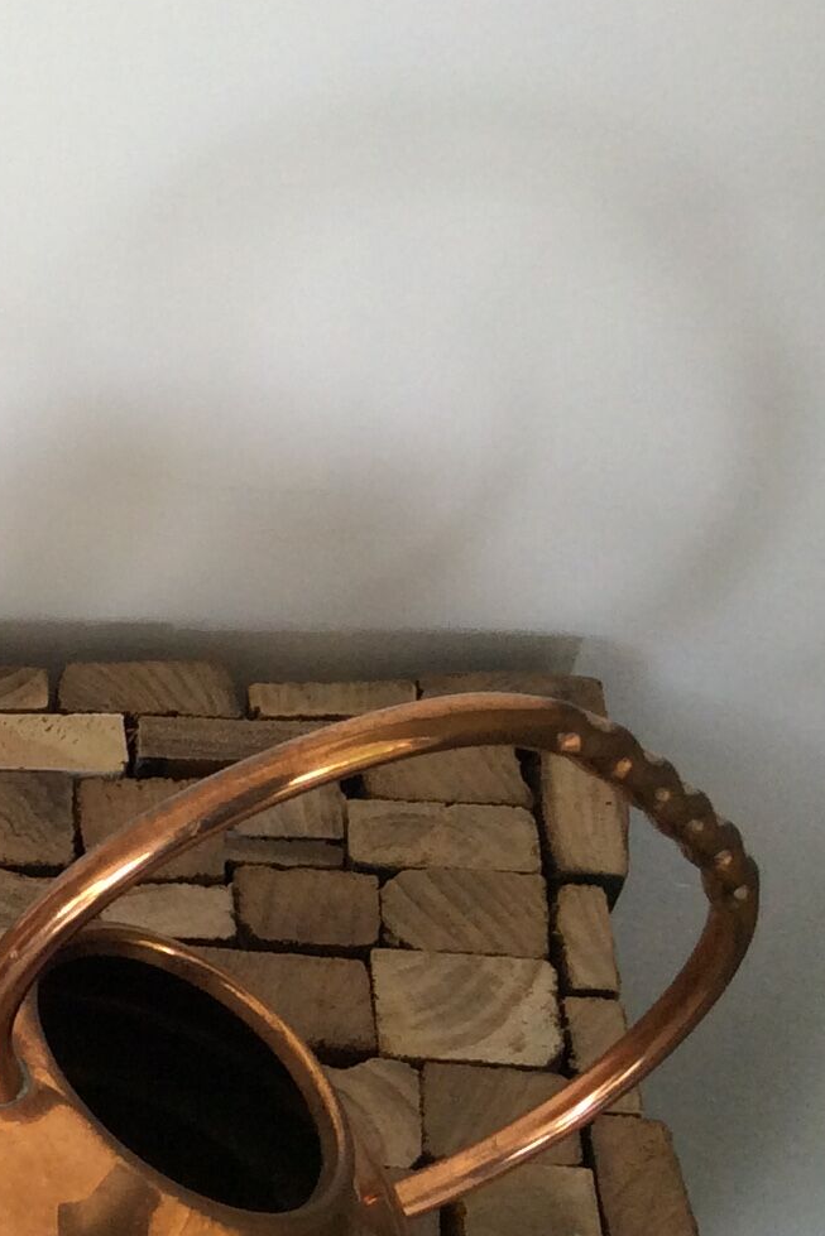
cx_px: -681
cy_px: 721
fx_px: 3024
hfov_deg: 13.8
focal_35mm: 88
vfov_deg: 23.1
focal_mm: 3.3
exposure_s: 1/50
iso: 40
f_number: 2.4
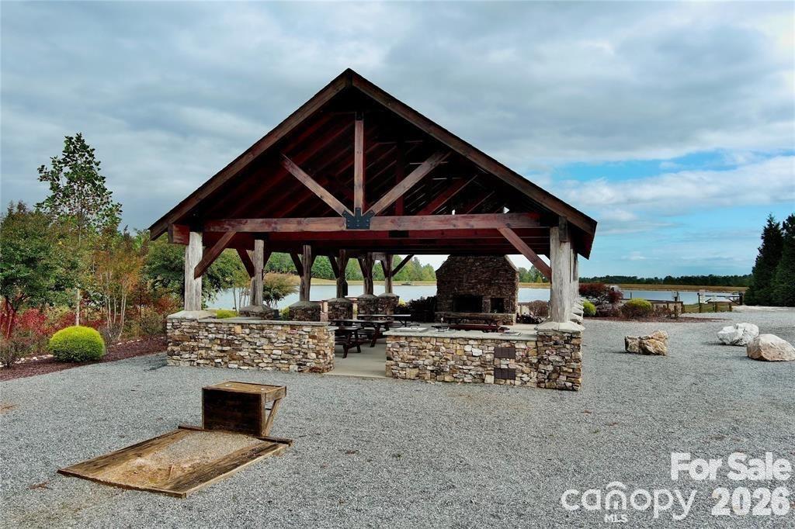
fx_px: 640
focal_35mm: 29
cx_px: 398
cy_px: 264
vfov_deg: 44.9
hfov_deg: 63.7
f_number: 2.8
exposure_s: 1/1248
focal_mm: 10.57
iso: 100
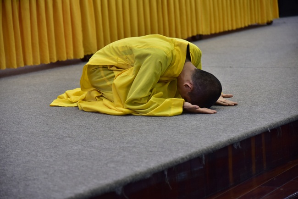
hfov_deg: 20.8
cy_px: 100
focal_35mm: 98
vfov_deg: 14.0
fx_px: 812
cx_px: 149
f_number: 4
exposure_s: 1/60
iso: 1000
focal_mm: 98
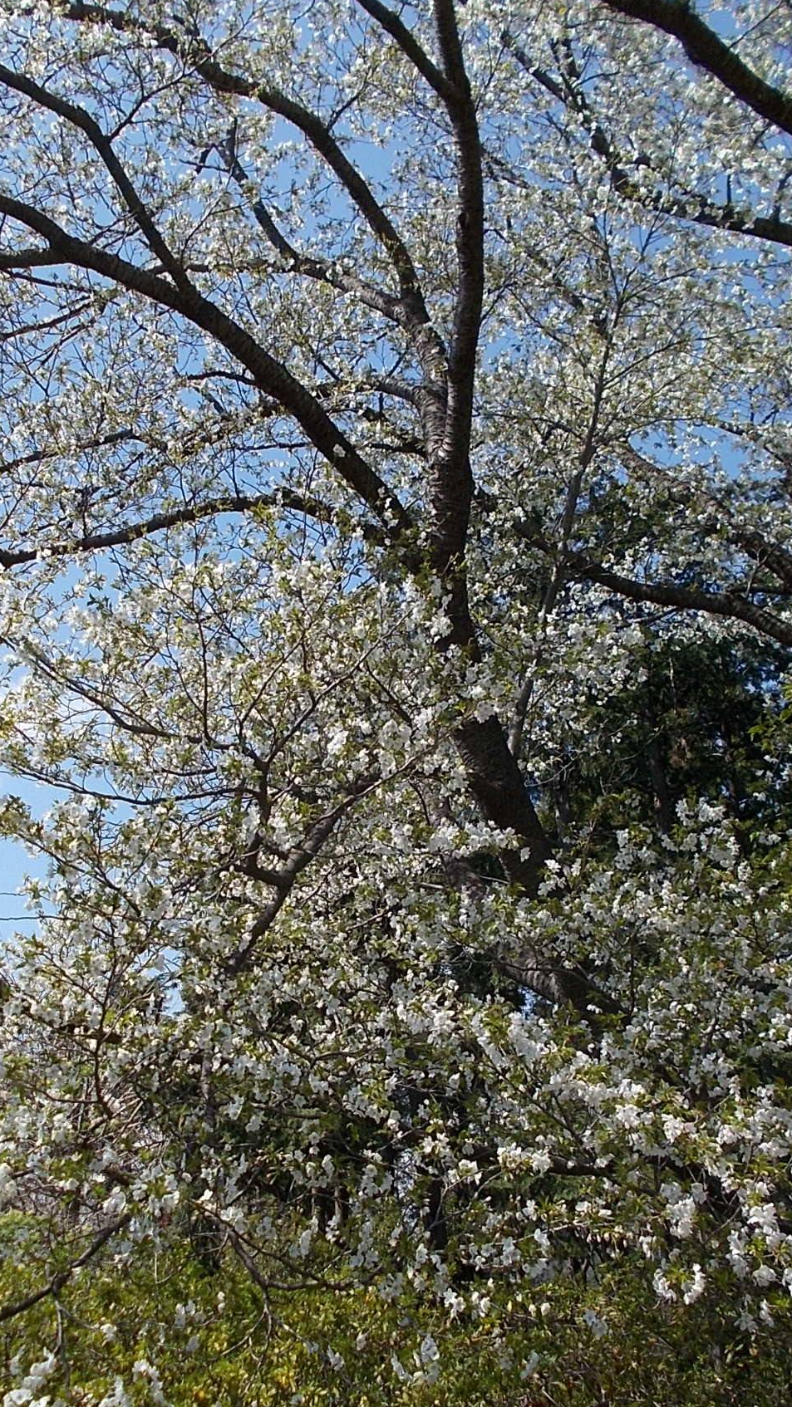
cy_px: 701
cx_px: 328
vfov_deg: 52.8
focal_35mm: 38
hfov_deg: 31.1
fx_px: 1419
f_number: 8
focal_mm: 4.6
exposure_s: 1/160
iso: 80
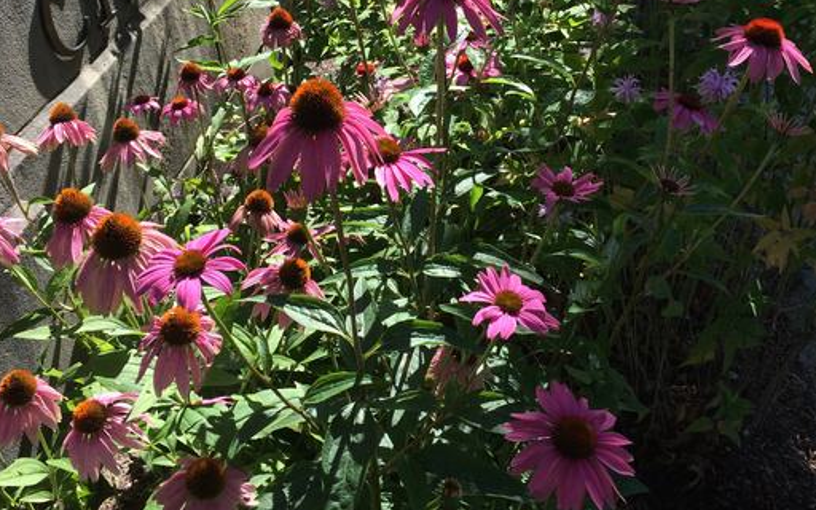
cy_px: 99
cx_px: 404
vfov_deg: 29.8
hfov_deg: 47.2
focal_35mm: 42
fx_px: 934
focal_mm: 4.15
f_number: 2.2
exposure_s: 1/892
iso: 32
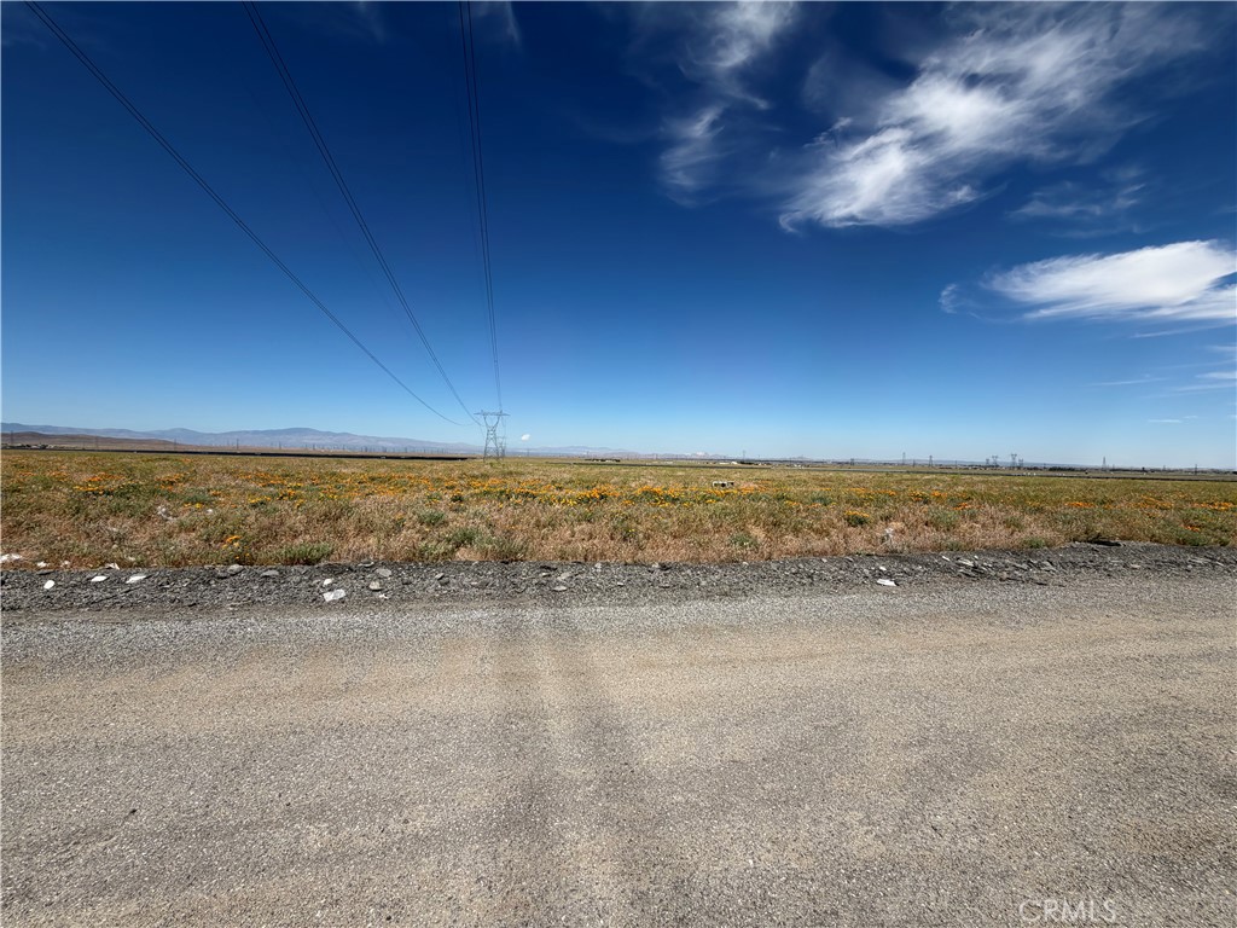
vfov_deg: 85.7
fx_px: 500
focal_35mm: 14
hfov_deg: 102.1
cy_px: 464
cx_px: 618
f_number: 2.2
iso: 20
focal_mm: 2.22
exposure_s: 1/1339
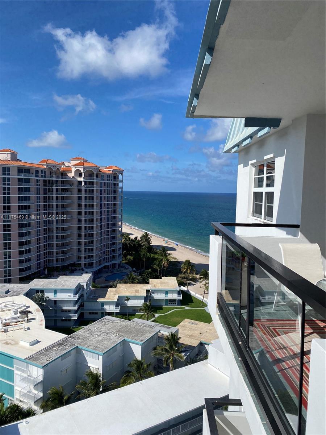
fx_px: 326
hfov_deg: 53.1
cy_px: 218
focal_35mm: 26
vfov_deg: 67.3
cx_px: 163
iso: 32
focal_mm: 4.25
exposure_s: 1/4608
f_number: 1.8
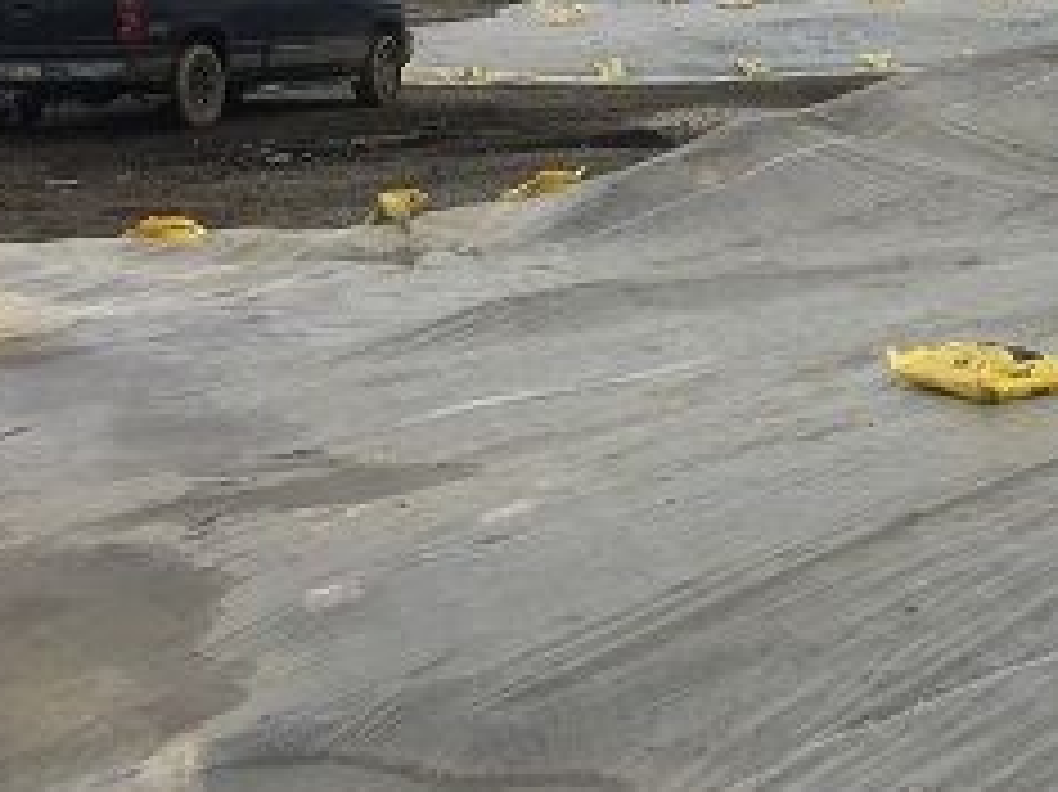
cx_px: 1247
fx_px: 2261
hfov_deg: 24.1
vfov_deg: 19.5
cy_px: 72
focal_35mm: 74
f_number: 2.2
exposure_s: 1/686
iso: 25
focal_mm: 4.15
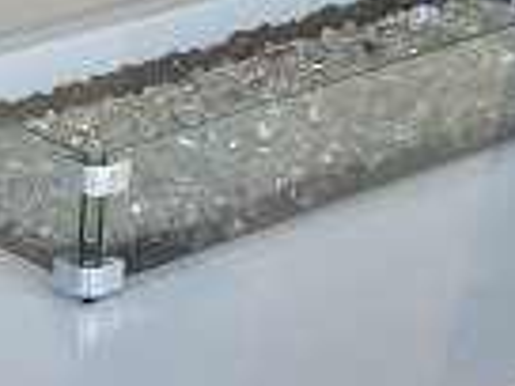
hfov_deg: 12.7
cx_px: -8
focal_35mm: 153
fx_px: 2276
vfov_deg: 9.7
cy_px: 163
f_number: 1.8
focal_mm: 4.25
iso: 32
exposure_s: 1/1727
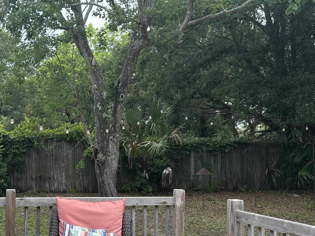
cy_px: 158
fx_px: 419
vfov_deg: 31.3
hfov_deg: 39.4
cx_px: 56
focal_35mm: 46
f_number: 1.78
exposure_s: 1/999
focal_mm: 6.86
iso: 80
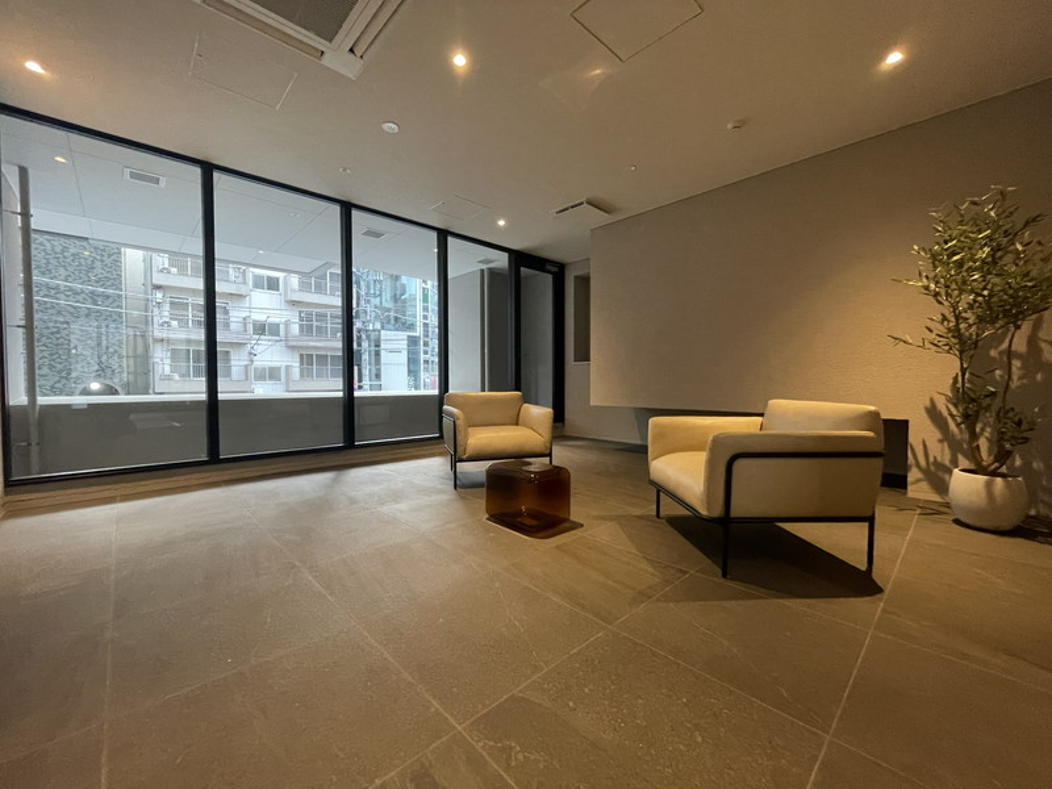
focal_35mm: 14
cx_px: 526
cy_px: 394
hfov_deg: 102.1
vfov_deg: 85.7
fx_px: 425
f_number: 2.4
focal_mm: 1.55
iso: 500
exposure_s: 1/50
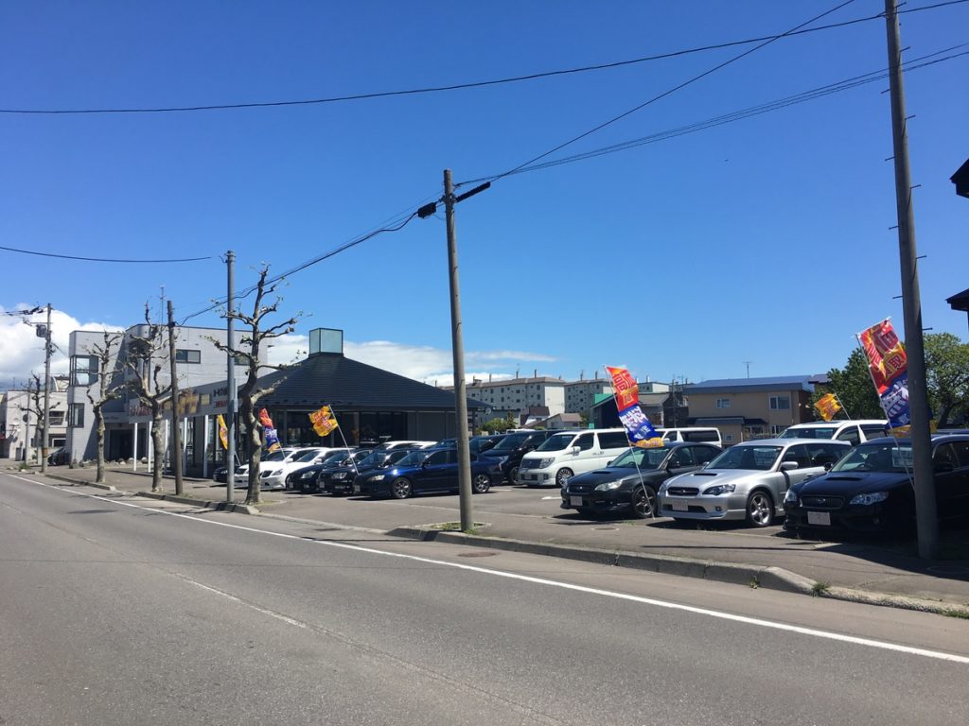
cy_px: 363
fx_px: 812
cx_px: 484
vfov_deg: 48.2
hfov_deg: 61.7
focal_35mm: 29
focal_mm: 4.15
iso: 25
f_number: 2.2
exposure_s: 1/1709
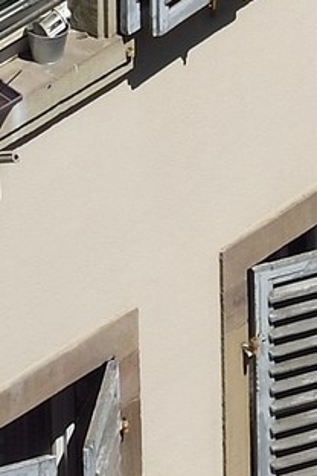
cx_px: 1097
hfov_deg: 1.1
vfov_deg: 1.7
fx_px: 16258
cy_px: -1307
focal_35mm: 1231
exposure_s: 1/250
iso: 200
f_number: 16
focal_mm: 160
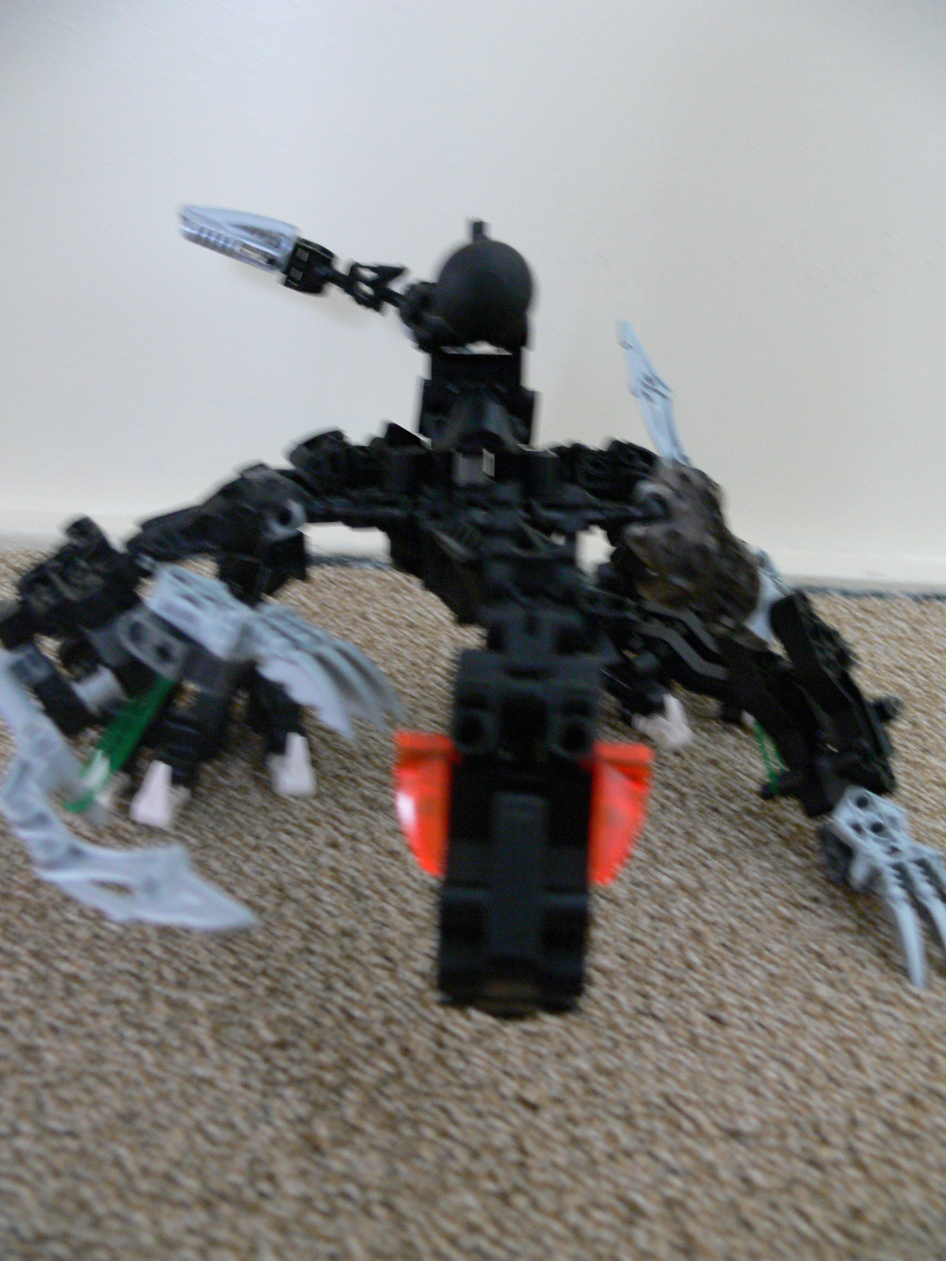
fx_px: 1275
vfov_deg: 52.6
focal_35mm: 35
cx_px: 473
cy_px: 630
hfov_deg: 40.7
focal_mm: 7.4
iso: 200
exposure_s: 1/5
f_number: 2.8
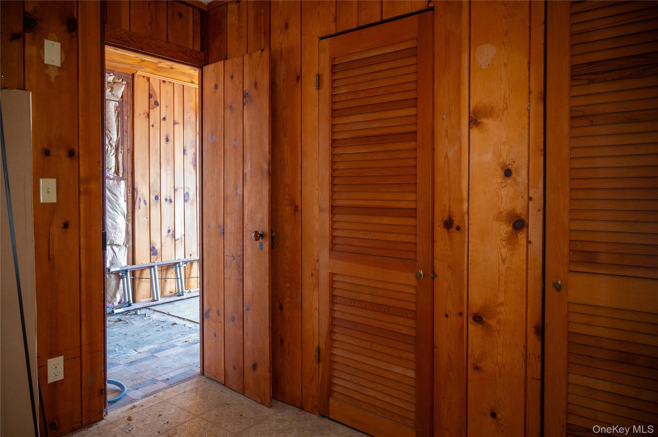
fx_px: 438
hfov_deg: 73.8
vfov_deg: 53.1
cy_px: 218
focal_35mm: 24
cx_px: 329
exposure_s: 1/25
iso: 1000
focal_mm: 24
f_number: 4
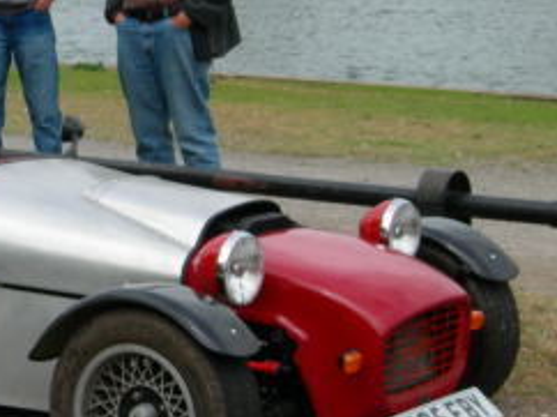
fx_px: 2170
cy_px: 164
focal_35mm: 135
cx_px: -30
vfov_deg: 11.0
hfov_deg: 14.3
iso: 50
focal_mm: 10.6
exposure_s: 1/318
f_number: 5.4
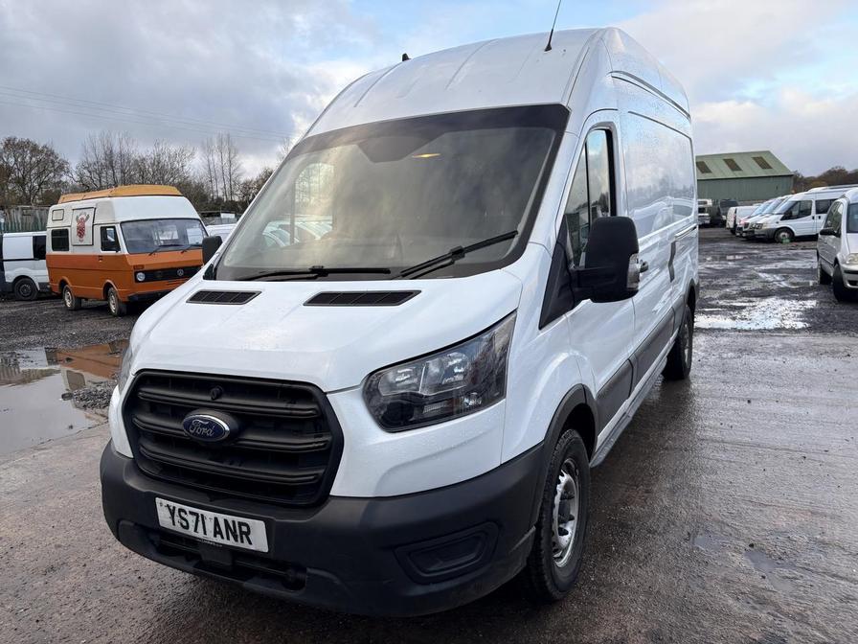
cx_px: 429
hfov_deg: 67.3
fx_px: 644
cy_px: 322
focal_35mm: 26
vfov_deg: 53.1
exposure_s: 1/519
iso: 50
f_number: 1.6
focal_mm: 5.96
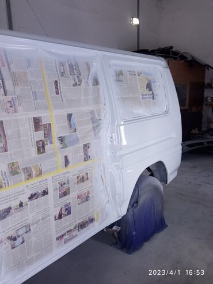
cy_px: 142
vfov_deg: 65.3
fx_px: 221
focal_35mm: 27
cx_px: 106
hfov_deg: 51.4
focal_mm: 3.79
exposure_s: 1/33.3
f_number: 2.2
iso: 185
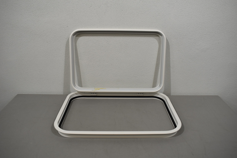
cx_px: 118
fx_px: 197
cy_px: 79
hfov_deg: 61.9
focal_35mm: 30
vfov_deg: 43.6
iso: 280
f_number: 5.6
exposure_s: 1/125
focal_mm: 20
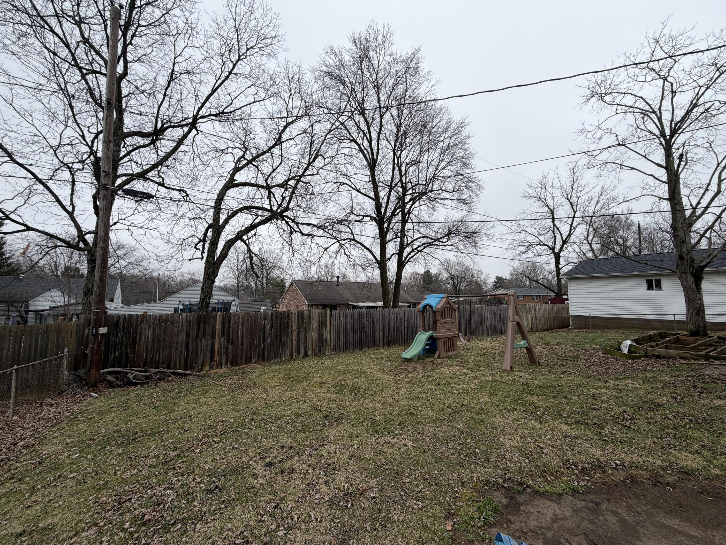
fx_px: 294
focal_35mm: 14
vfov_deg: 85.7
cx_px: 363
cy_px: 272
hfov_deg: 102.1
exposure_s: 1/527
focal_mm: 2.22
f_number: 2.2
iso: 40
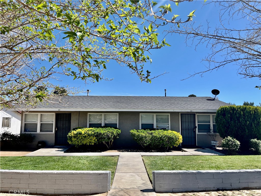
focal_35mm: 26
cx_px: 130
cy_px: 98
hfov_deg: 67.3
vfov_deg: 53.1
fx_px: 196
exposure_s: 1/3521
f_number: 1.6
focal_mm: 5.1
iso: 50
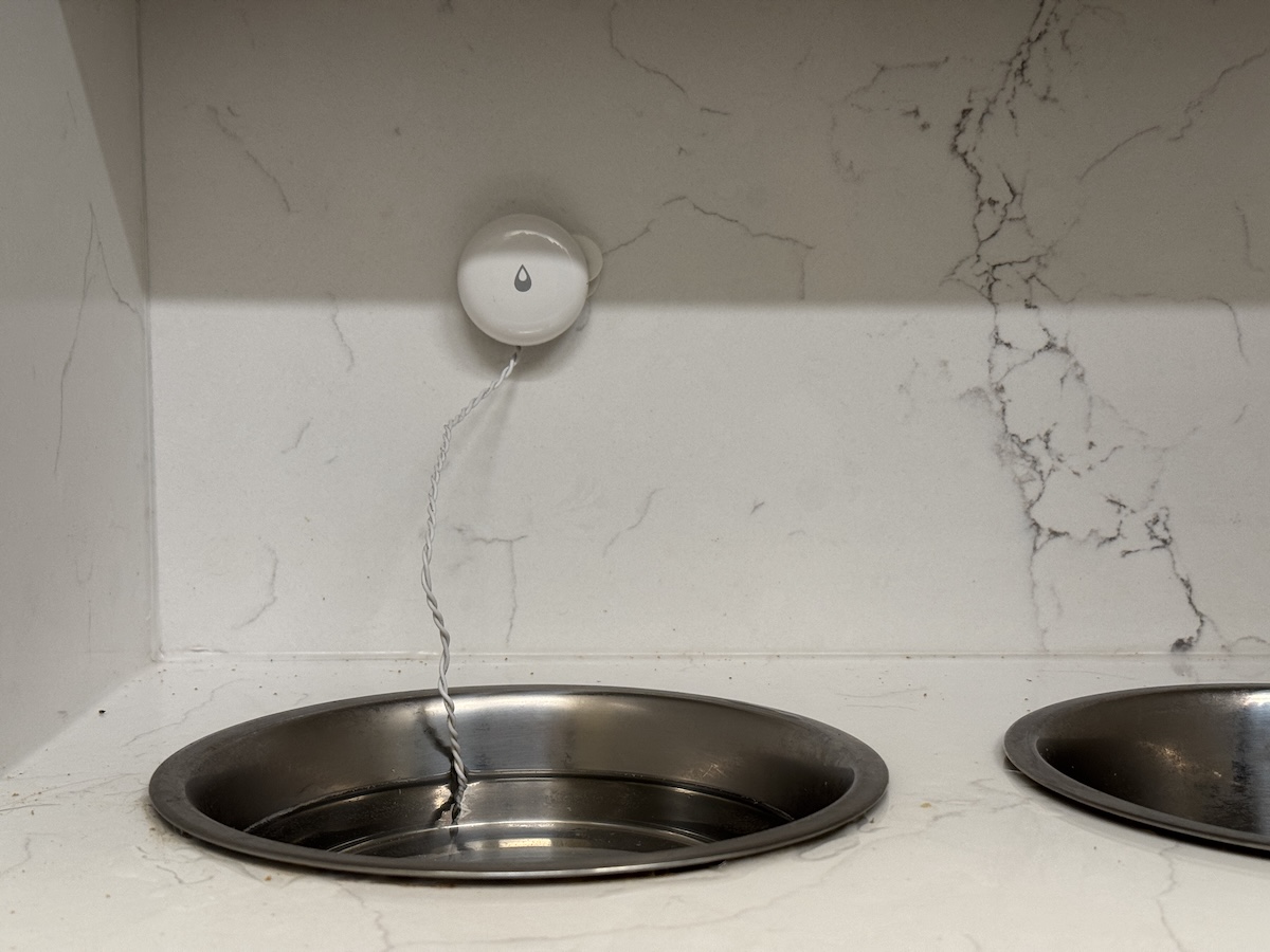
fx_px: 1761
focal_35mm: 48
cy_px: 476
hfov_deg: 39.7
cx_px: 635
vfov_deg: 30.3
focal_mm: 6.76
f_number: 1.78
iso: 125
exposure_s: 1/60
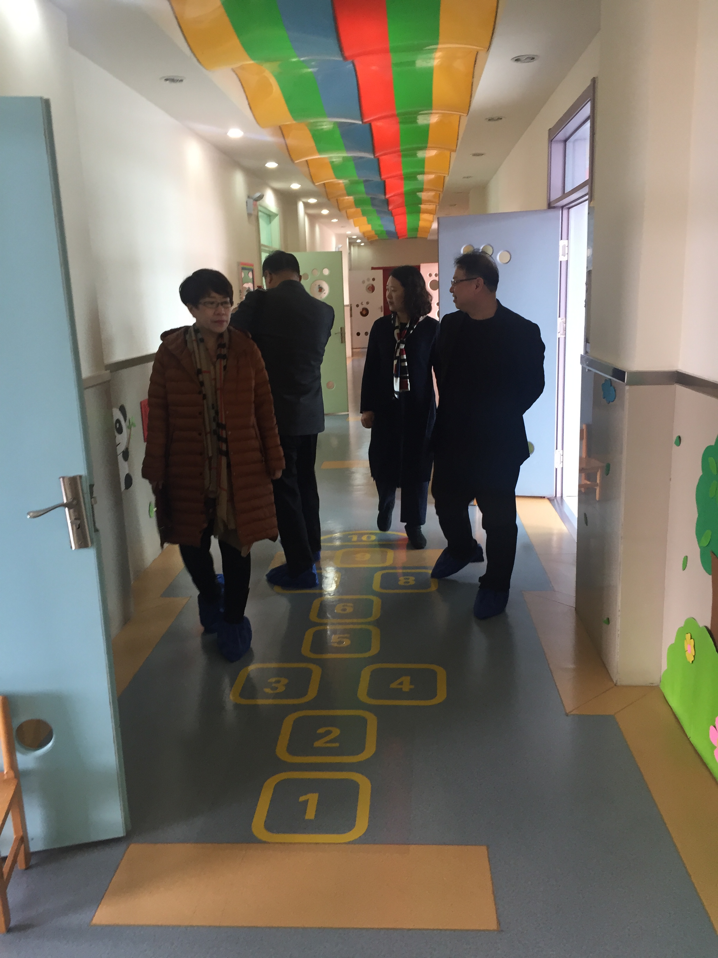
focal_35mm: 29
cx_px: 359
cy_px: 479
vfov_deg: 61.7
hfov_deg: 48.2
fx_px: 802
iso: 100
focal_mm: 4.15
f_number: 2.2
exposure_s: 1/33
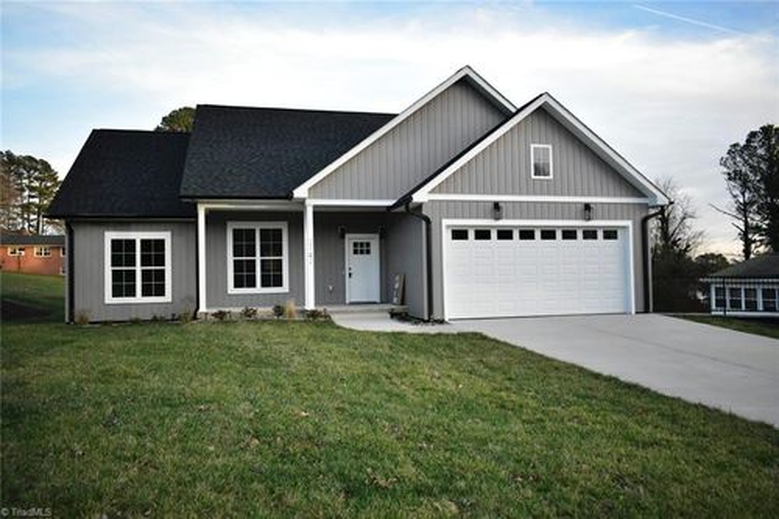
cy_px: 260
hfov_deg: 67.4
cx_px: 390
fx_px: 584
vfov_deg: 47.9
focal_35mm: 27
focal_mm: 18
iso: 2500
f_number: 3.5
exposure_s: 1/1250
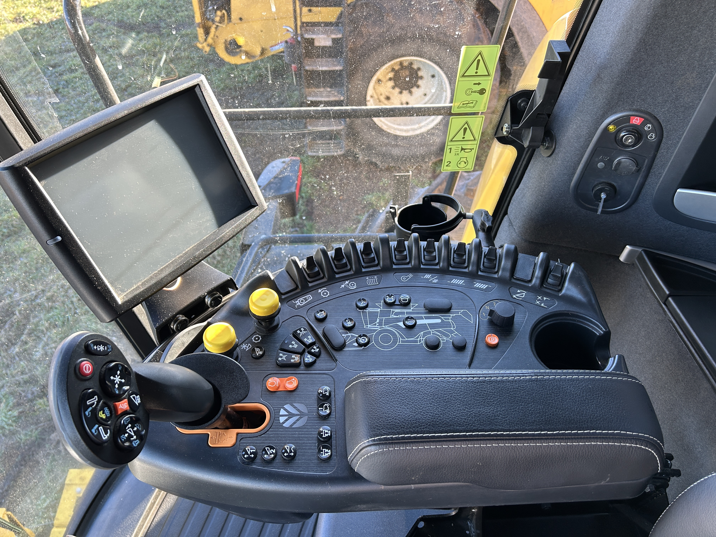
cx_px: 358
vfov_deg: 53.1
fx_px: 538
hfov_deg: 67.3
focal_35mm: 26
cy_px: 268
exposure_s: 1/121
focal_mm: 5.7
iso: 64
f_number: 1.5
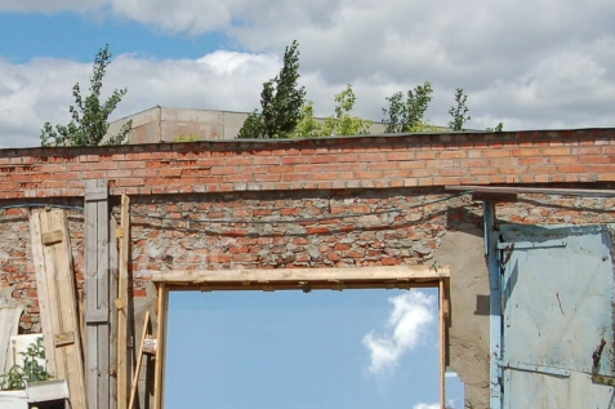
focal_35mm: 71
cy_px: 258
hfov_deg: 27.7
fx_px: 1212
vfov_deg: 19.1
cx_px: 95
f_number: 10
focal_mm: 18
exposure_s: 1/400
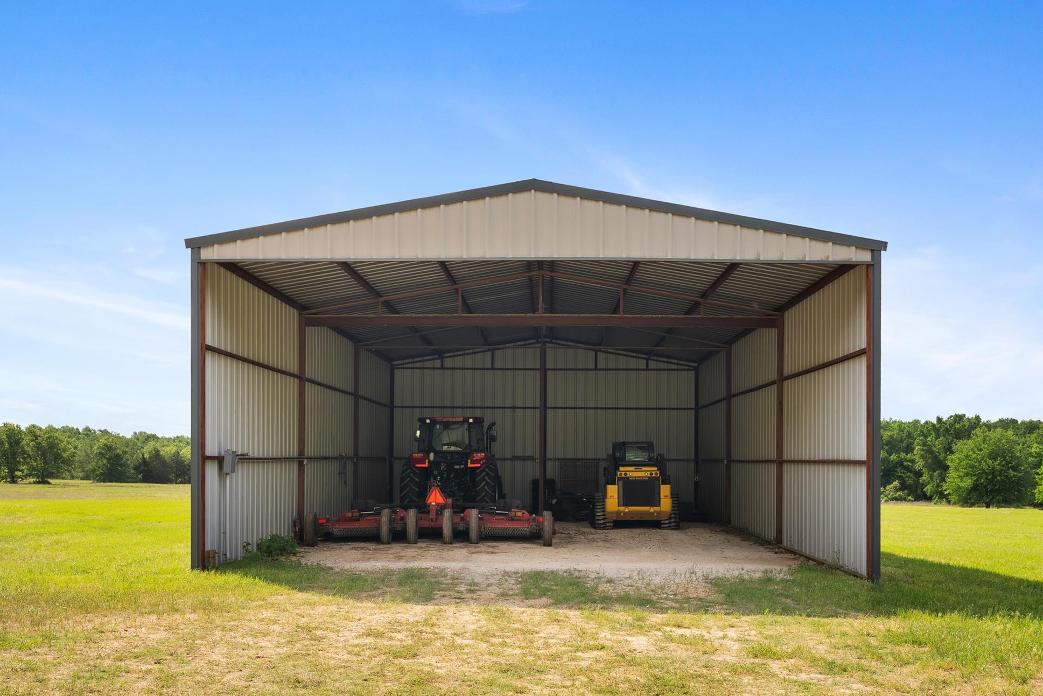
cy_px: 351
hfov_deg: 51.9
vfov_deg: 36.0
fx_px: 1072
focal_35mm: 37
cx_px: 527
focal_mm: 35
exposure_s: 1/15
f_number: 8
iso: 250
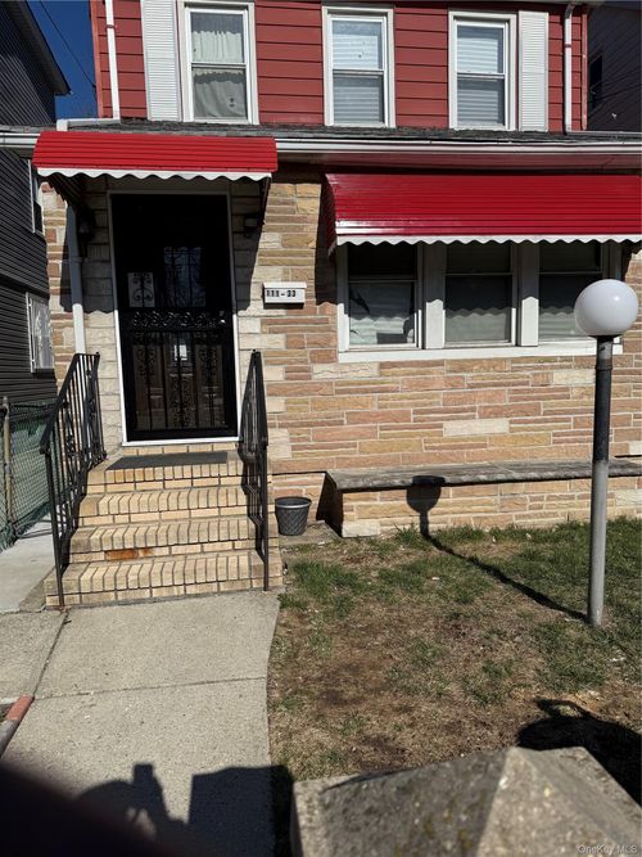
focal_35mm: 24
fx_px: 594
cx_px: 321
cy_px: 428
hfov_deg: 56.8
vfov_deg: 71.6
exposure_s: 1/10309
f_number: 1.78
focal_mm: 6.76
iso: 80
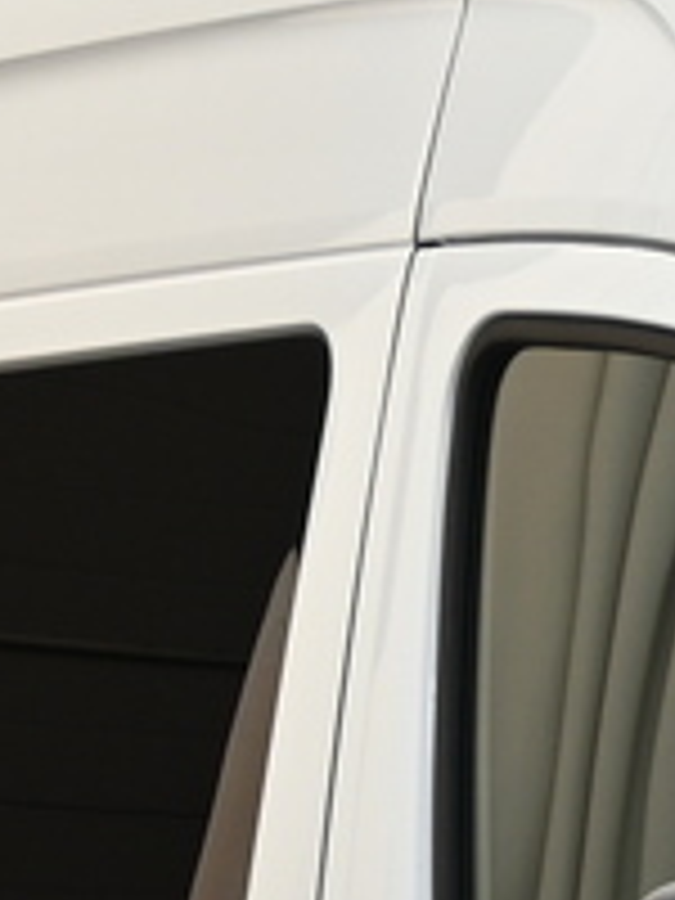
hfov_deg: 3.3
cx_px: 1584
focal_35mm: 445
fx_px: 11570
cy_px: 1134
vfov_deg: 4.4
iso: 125
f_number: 5.6
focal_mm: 38
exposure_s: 1/8
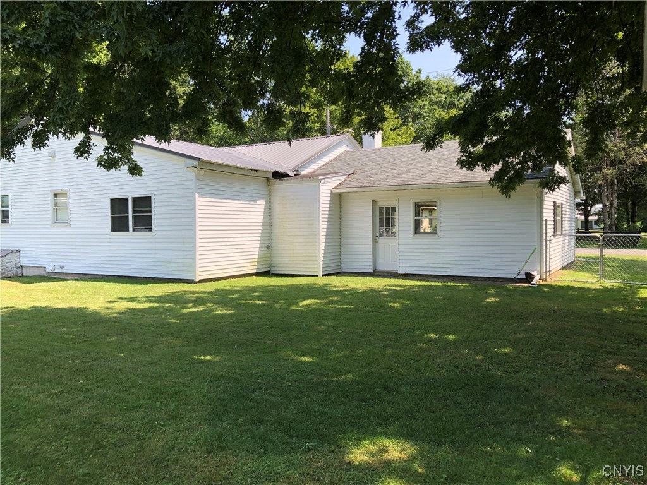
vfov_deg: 49.7
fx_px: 523
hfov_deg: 63.4
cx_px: 324
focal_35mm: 28
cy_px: 242
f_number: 1.8
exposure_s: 1/552
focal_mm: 3.99
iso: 20
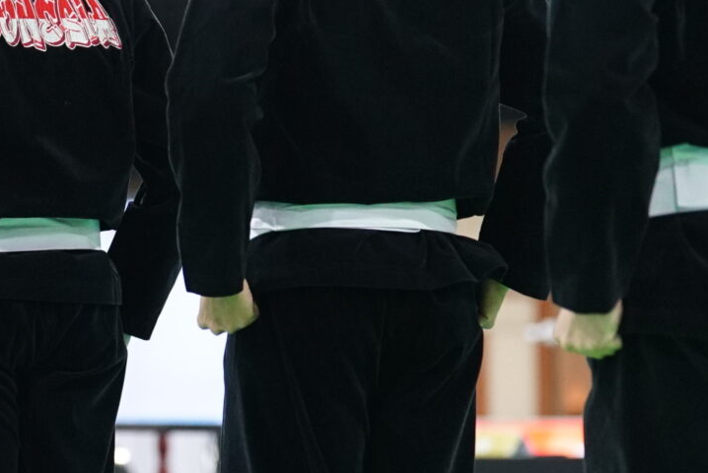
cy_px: 249
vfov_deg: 4.7
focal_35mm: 291
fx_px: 5727
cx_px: -117
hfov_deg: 7.0
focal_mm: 102
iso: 2500
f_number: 2.8
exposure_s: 1/200
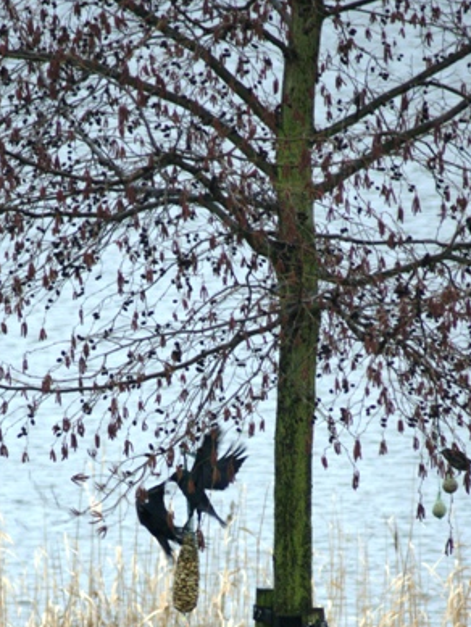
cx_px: 165
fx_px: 12910
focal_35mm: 712
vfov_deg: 2.8
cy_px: 495
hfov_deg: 2.1
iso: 800
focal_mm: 300
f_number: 5.6
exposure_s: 1/160
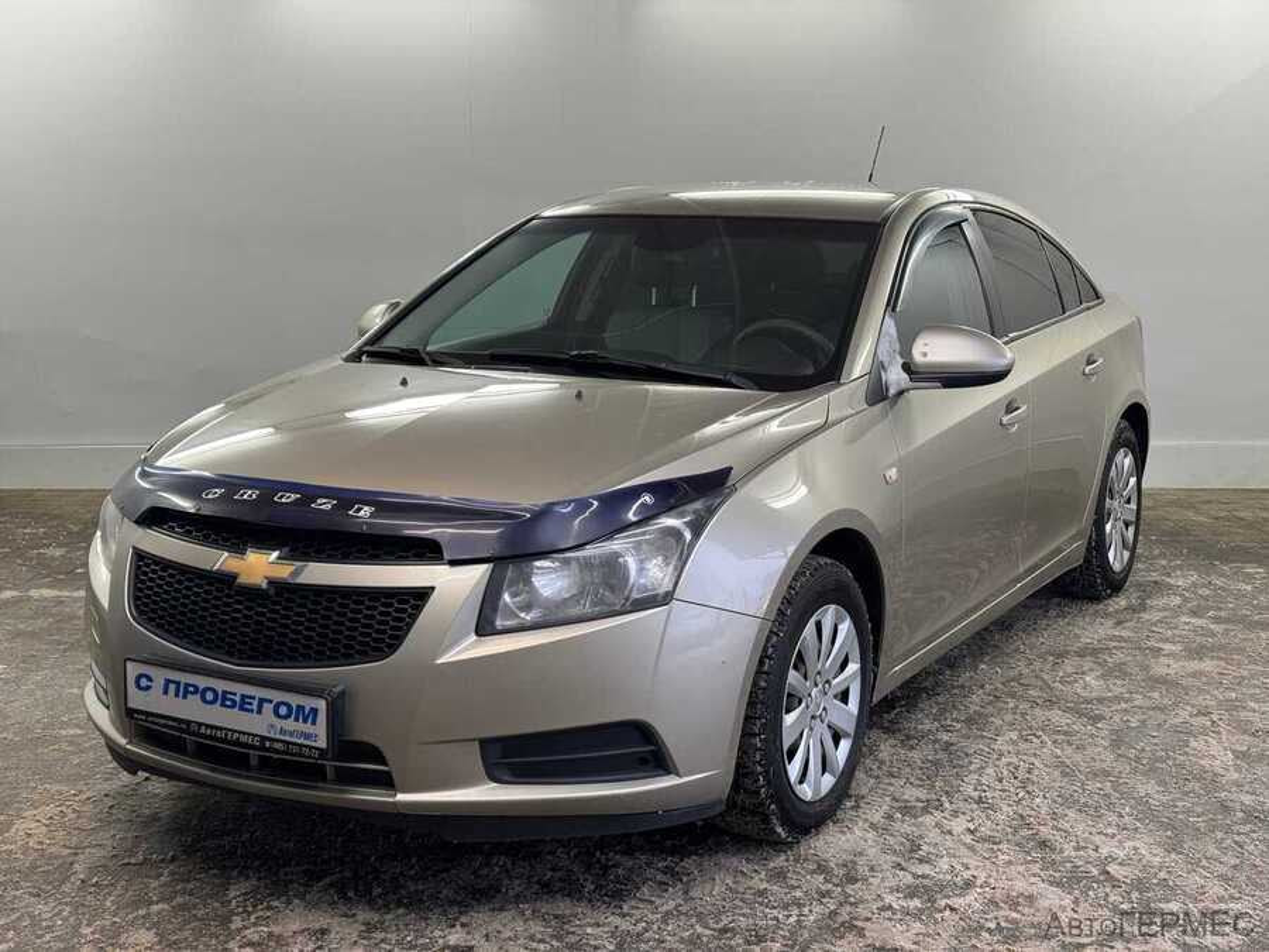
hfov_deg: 39.7
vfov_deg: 30.3
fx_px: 1760
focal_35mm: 48
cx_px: 634
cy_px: 476
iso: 80
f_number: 1.78
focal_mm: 6.76
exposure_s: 1/100
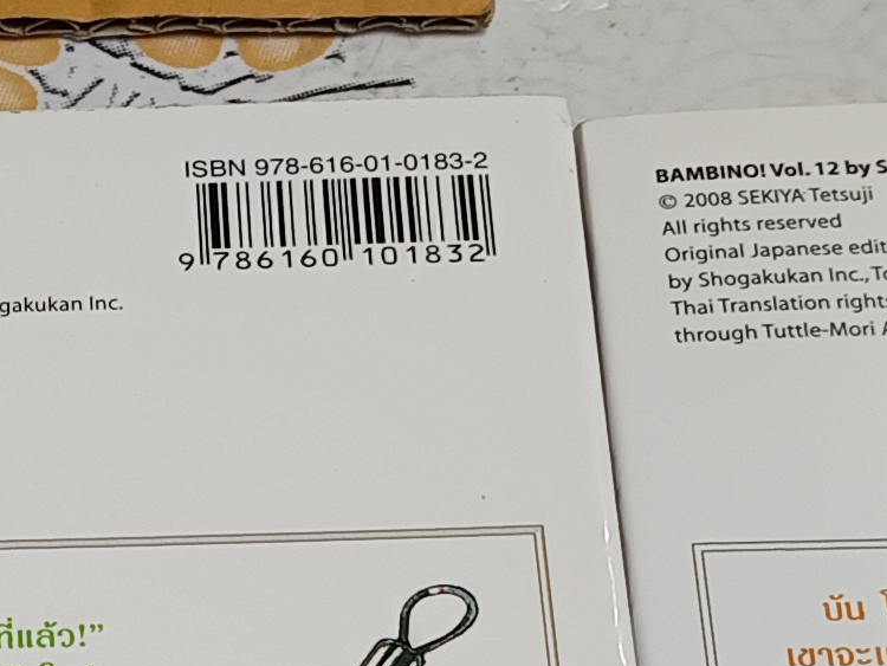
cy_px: 686
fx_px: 3281
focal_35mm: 128
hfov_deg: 15.2
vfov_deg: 11.5
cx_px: 38
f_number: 1.7
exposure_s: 1/50
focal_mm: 5.31
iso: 1036
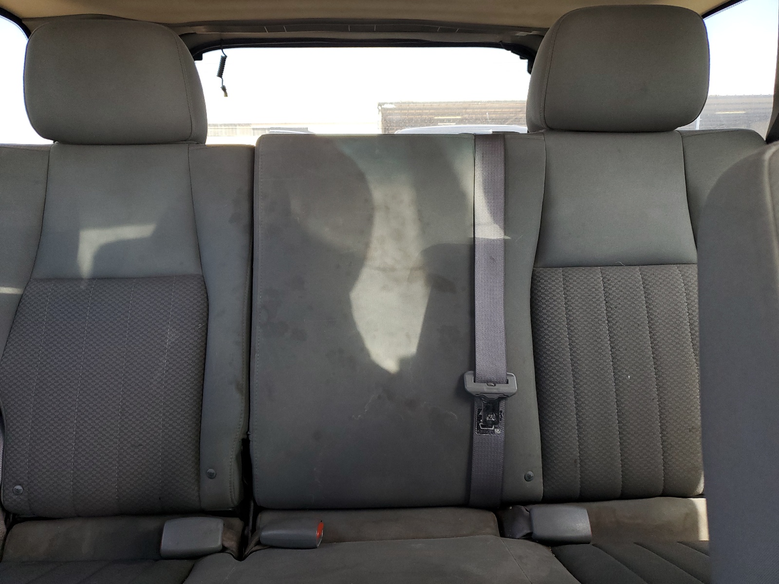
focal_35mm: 26
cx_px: 390
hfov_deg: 67.3
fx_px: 585
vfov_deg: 53.1
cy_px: 292
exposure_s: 1/120
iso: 80
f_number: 1.5
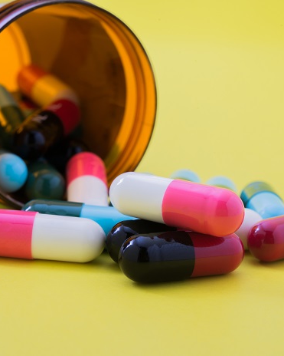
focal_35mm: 85
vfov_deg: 22.5
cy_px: 178
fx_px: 893
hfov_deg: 18.1
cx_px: 159
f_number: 20
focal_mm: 60
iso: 125
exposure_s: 1/125
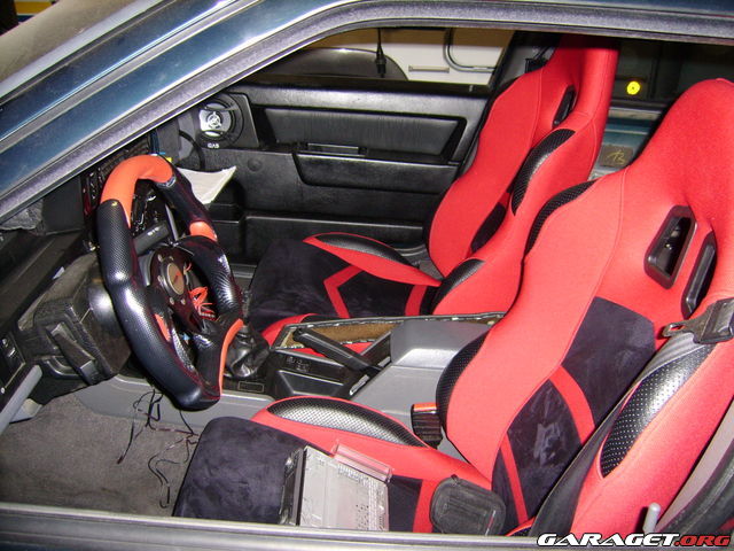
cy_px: 276
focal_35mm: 35
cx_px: 367
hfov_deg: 52.6
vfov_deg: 40.7
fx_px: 742
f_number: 2.8
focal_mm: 5.95
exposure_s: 1/30
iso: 154
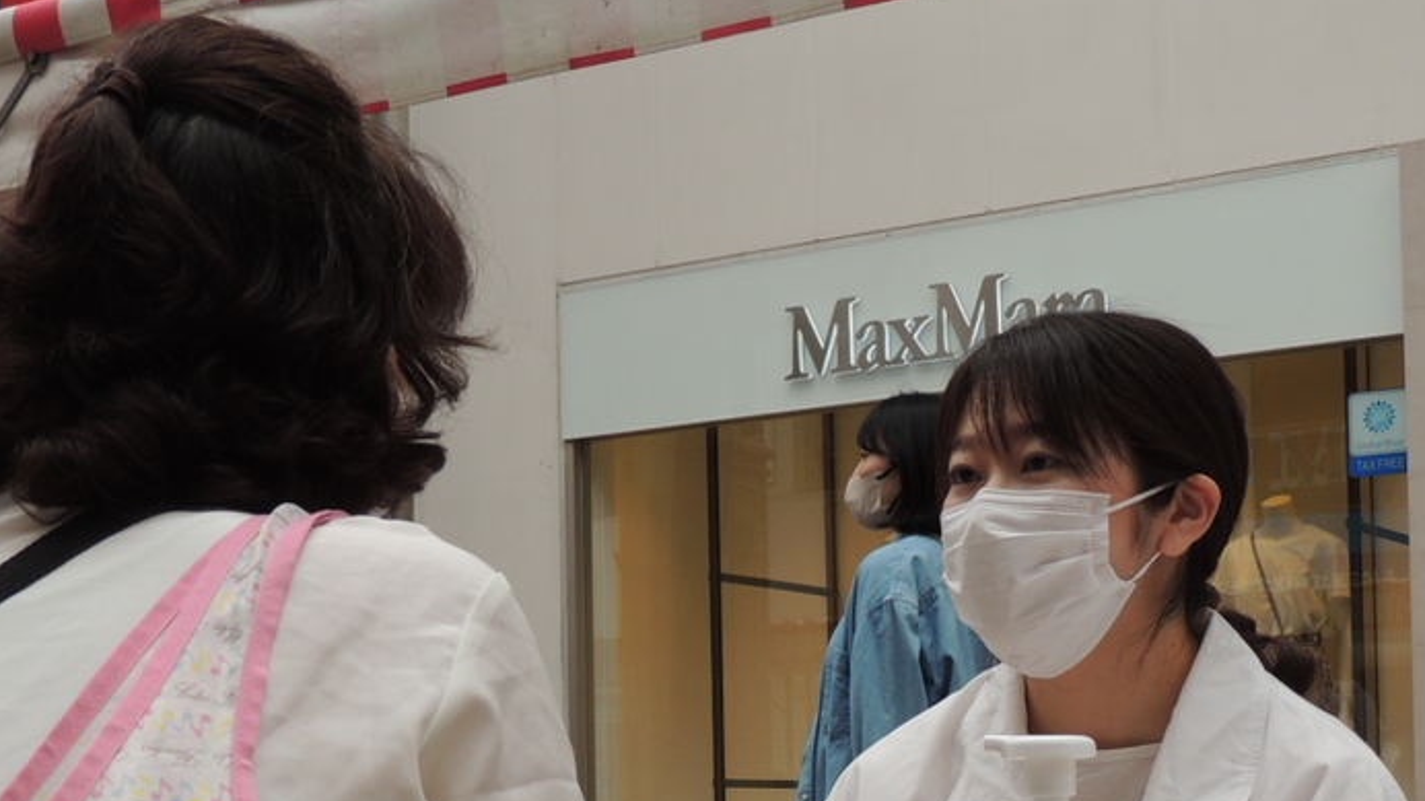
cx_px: 745
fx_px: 2569
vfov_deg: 17.3
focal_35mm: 68
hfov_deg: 31.0
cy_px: 805
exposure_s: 1/250
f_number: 3.3
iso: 100
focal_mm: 7.1
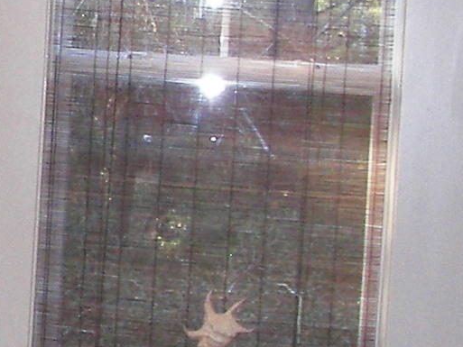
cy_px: 56
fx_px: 2435
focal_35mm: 182
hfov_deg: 10.5
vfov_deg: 8.1
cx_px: -223
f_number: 2.8
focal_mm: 6
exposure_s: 1/30
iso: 160
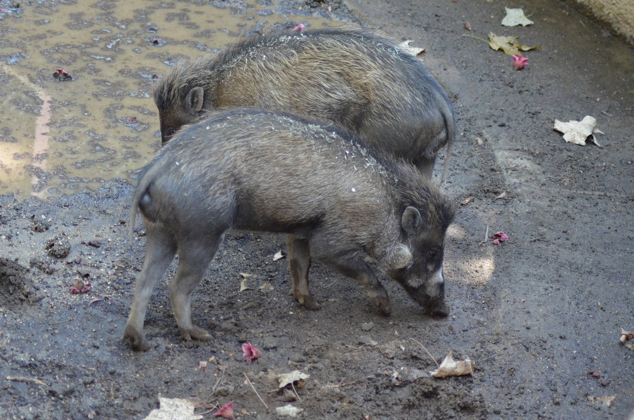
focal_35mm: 117
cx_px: 308
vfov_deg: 11.7
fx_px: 2056
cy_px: 221
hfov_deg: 17.5
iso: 1100
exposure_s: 1/500
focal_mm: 70
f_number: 4
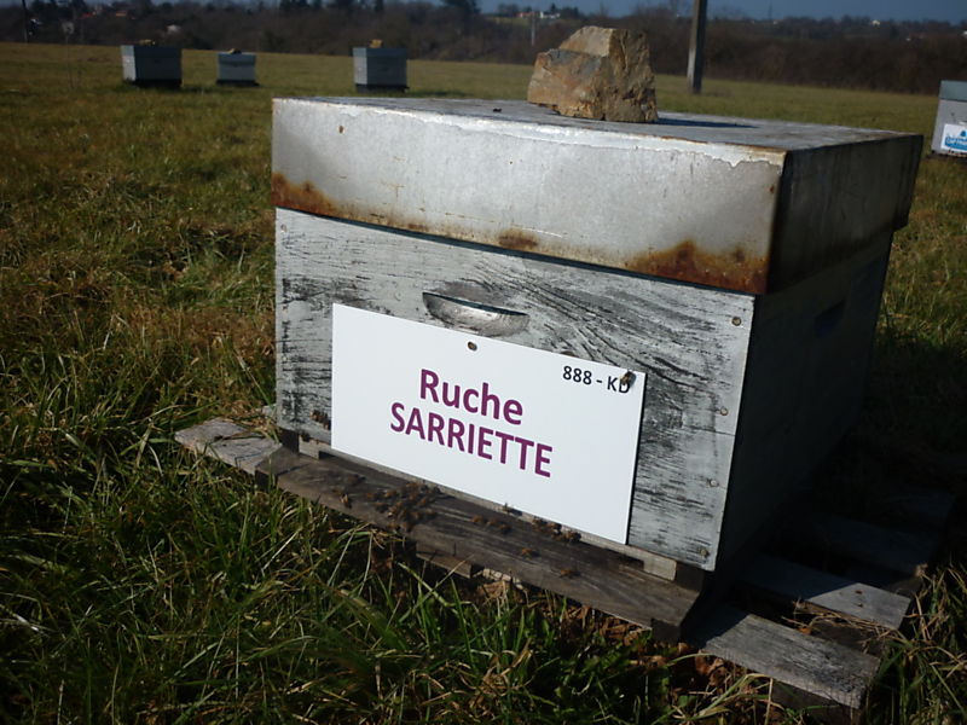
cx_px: 484
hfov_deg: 55.4
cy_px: 362
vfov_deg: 42.9
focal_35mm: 33
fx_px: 922
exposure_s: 1/400
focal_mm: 5.5
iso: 80
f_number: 8
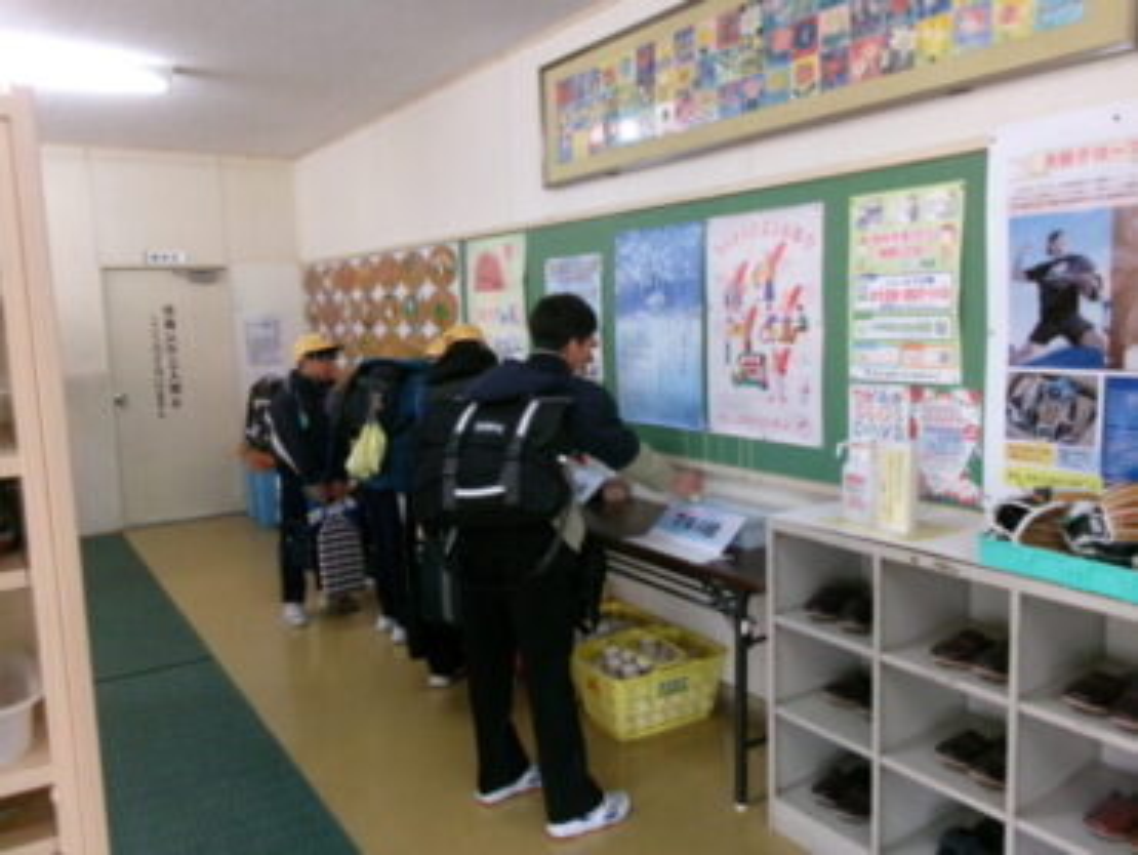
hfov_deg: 63.4
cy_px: 428
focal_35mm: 28
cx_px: 569
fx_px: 921
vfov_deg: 49.8
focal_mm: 5.1
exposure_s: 1/40
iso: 800
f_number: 3.9
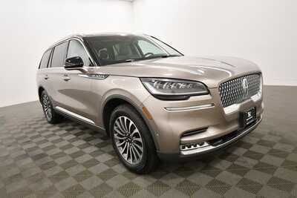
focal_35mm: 22
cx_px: 148
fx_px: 182
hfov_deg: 78.6
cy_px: 99
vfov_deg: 57.3
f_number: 5.3
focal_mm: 15
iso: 800
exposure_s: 1/125
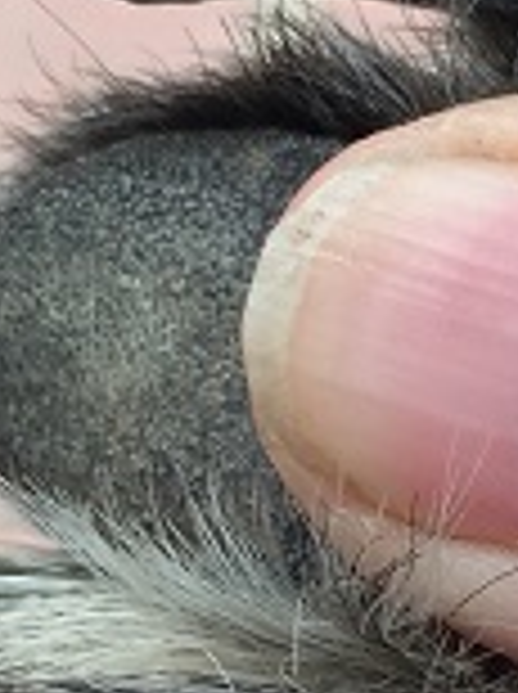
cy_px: 630
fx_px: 3021
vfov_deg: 13.0
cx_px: 450
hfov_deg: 9.8
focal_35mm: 151
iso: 32
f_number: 2.2
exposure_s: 1/264
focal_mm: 4.15
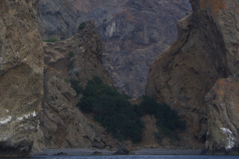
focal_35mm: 185
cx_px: 97
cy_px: 17
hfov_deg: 11.1
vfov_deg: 7.4
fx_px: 1225
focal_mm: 35
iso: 100
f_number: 7.1
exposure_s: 1/320
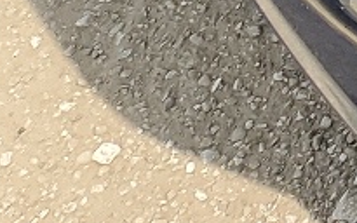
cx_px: 1259
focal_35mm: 215
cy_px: -695
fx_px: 2091
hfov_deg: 7.7
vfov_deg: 5.3
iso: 50
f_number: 1.5
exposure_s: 1/1111
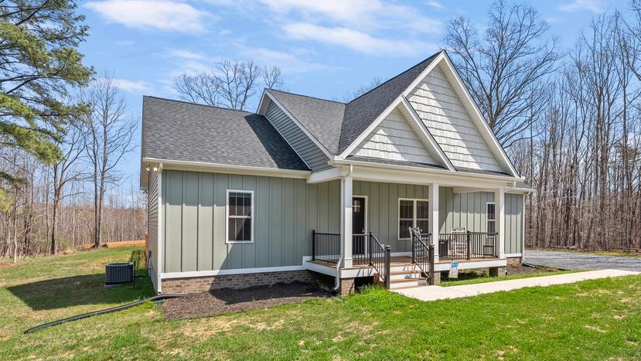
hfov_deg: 80.8
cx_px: 360
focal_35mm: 22
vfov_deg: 51.1
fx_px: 374
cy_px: 221
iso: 800
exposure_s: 1/250
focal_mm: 17
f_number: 8
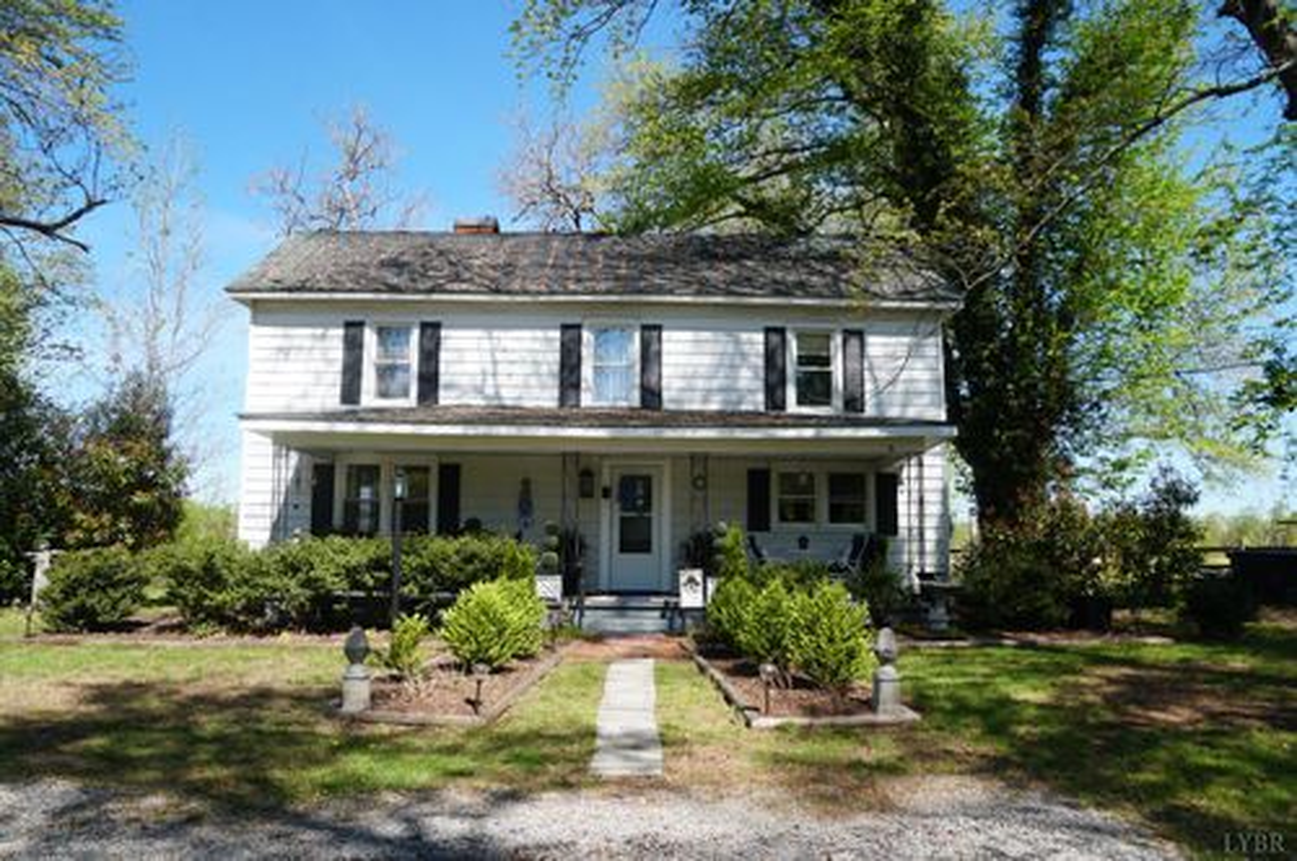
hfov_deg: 73.8
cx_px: 648
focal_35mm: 24
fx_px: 864
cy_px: 430
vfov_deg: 53.0
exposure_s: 1/100
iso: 100
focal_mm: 16
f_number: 9
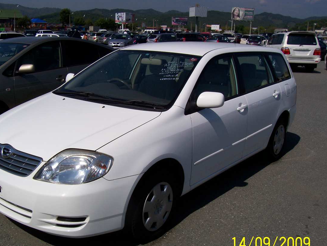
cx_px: 138
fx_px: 378
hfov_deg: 46.6
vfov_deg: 35.9
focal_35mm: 40
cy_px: 137
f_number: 5.1
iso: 80
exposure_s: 1/1196
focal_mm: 5.6
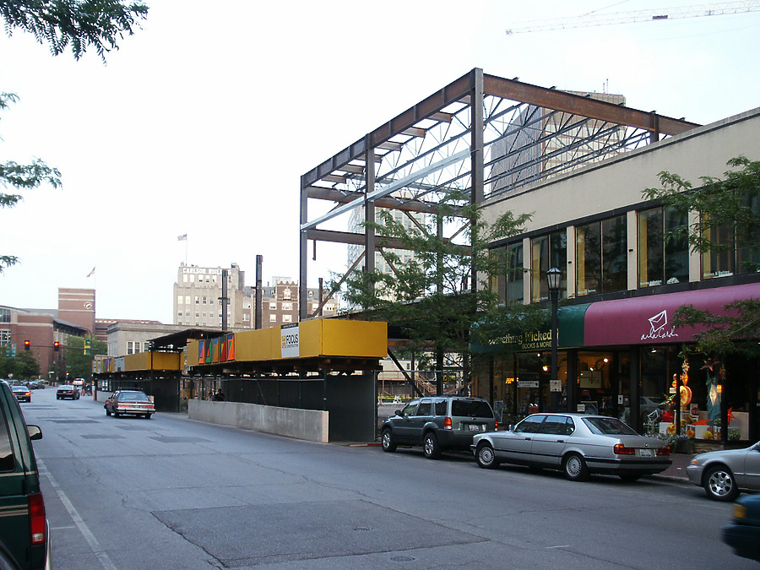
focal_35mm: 35
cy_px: 285
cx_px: 380
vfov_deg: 40.7
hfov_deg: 52.6
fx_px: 768
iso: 64
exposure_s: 1/90
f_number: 3
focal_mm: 7.18
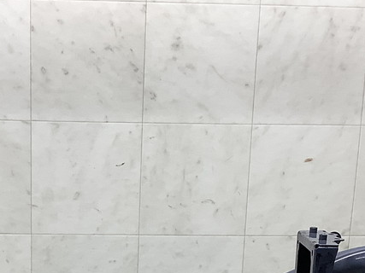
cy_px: 380
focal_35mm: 93
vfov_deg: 15.0
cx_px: 103
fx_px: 980
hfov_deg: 21.0
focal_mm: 3.3
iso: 50
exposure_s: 1/60
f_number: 2.4
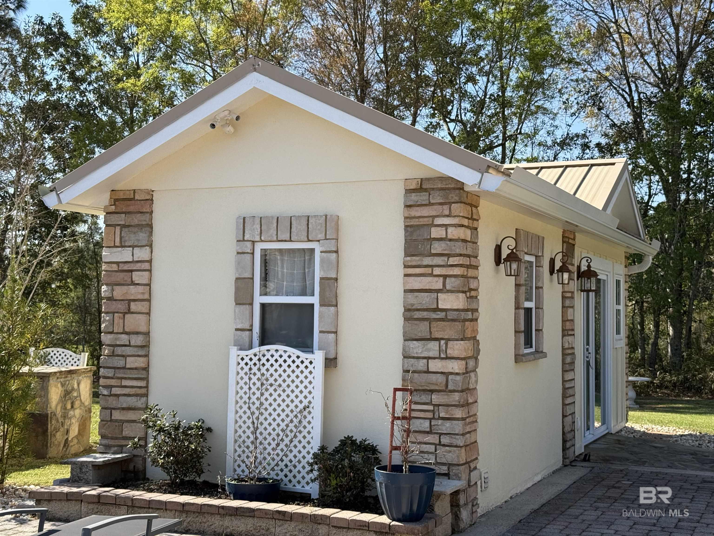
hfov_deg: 39.7
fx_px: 990
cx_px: 357
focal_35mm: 48
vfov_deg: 30.3
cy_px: 268
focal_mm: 6.76
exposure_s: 1/3096
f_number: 1.78
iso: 64
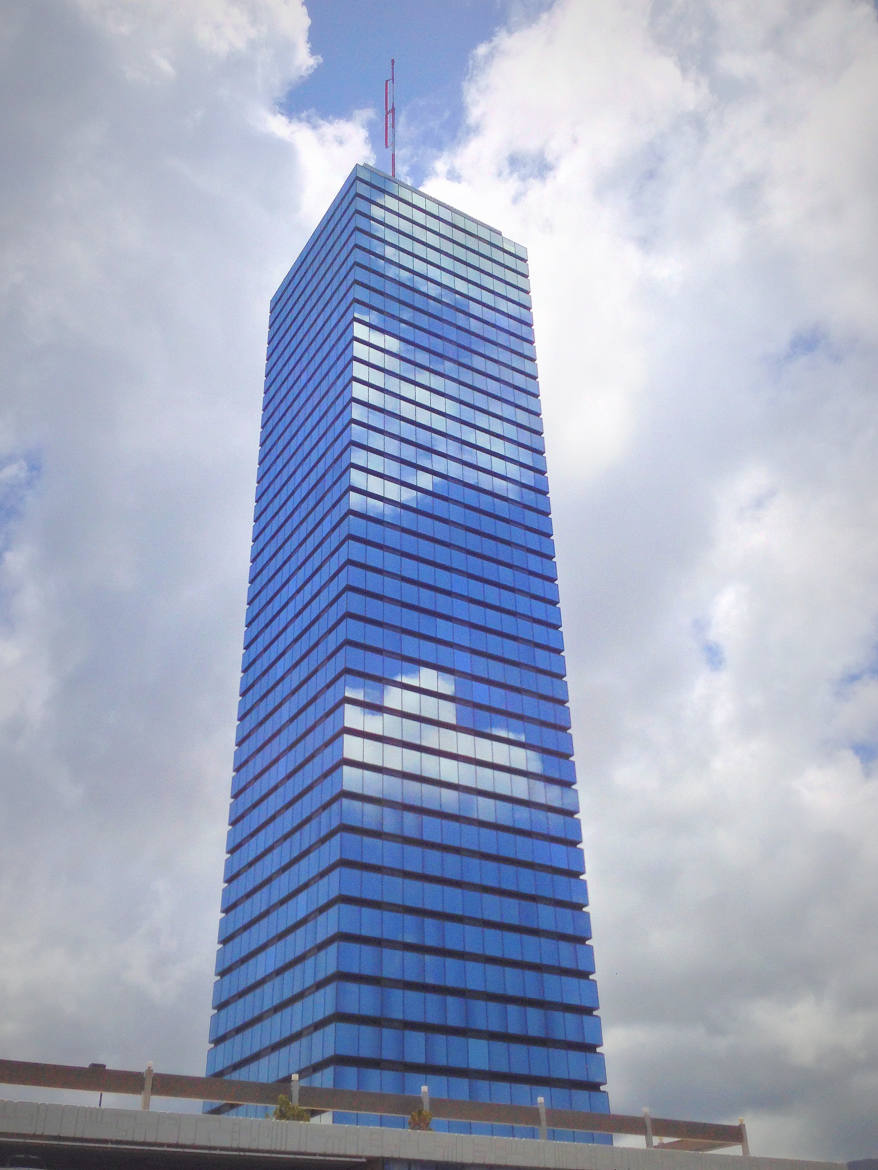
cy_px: 585
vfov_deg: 55.4
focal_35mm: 33
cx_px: 439
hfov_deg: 42.9
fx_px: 1116
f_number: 2.4
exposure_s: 1/5435
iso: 50
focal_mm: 4.13
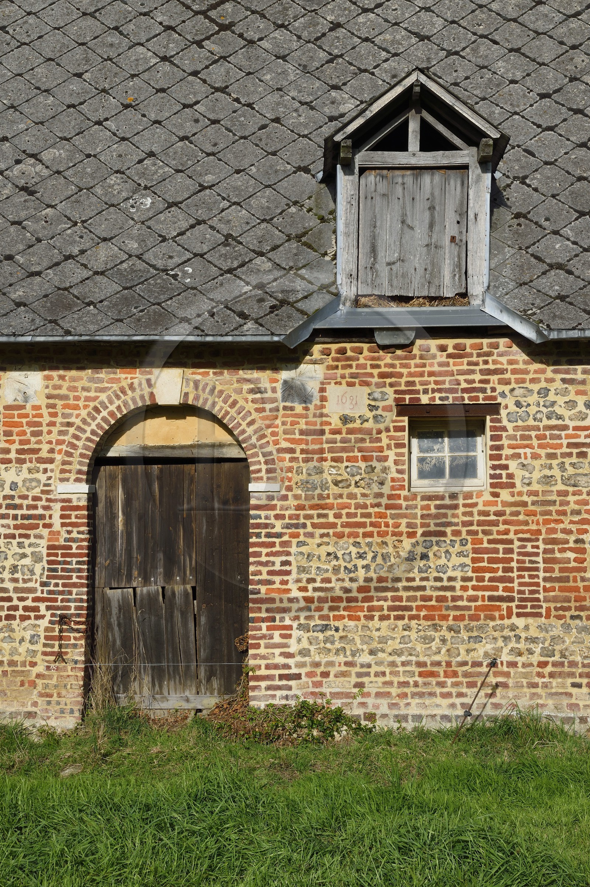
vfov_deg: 32.4
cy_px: 444
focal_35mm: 62
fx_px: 1525
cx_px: 295
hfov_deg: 21.9
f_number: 14
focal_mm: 62
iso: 200
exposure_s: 1/250
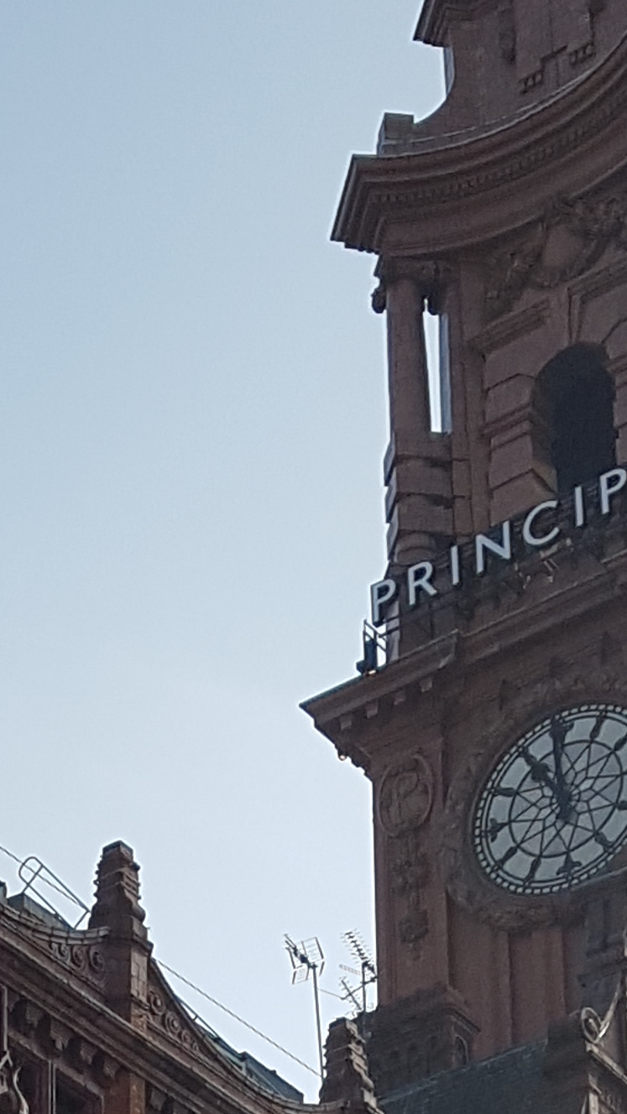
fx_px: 2542
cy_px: 1478
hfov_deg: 13.9
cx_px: 7
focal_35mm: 86
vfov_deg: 22.0
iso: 40
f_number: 1.7
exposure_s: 1/2256
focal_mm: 4.2
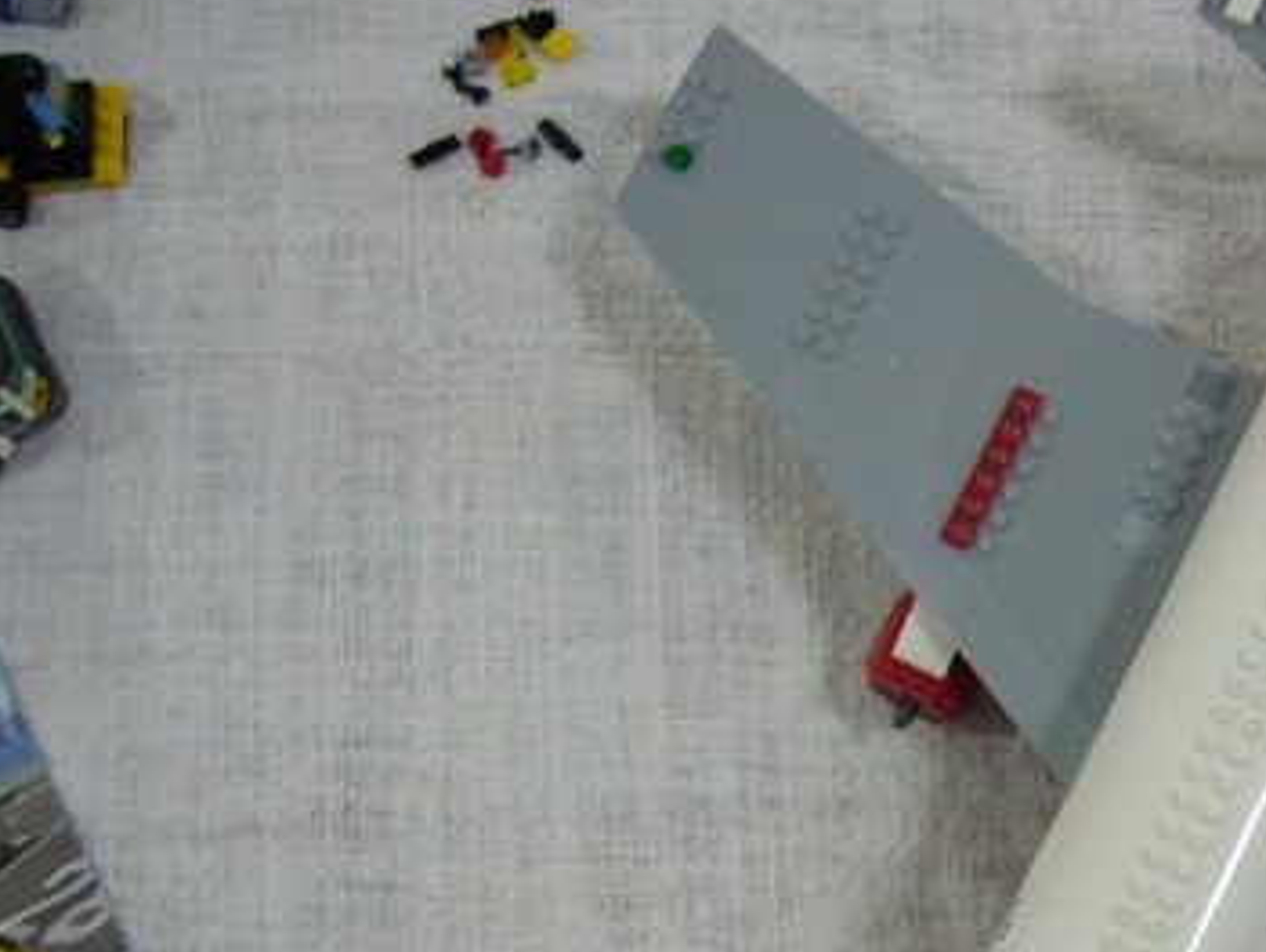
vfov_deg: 22.7
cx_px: 1092
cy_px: 753
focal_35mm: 64
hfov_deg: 29.2
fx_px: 2342
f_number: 2.8
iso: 200
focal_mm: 5.8
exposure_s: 1/13
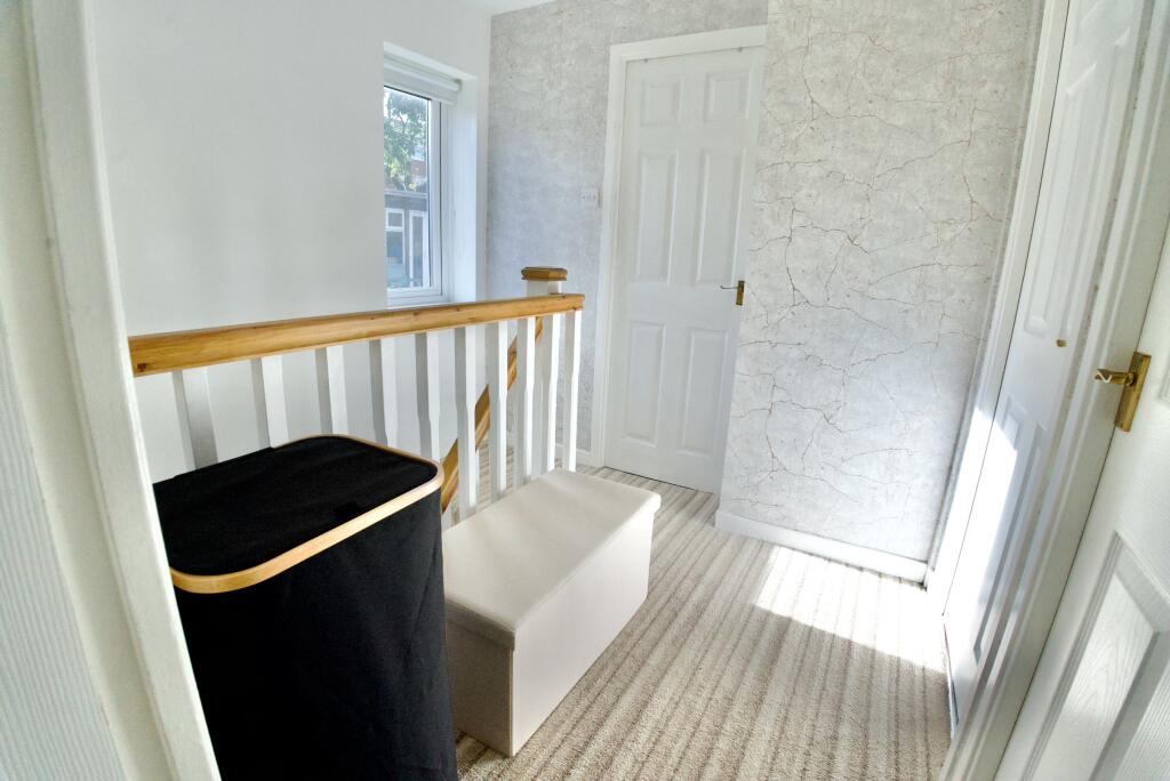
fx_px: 537
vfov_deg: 72.1
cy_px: 390
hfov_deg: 94.9
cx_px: 585
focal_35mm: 16
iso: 4000
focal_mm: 16.5
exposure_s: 1/2000
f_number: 8
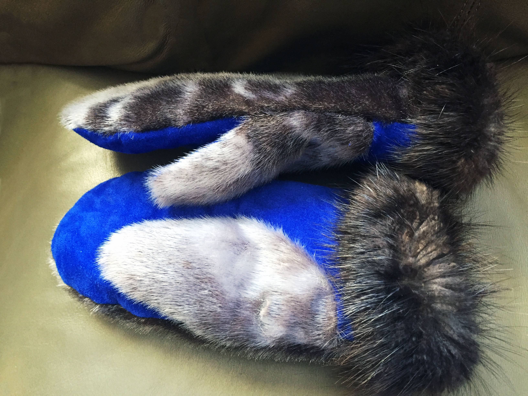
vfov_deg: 48.2
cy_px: 198
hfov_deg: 61.7
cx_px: 264
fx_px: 442
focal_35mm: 29
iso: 200
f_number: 2.2
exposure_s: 1/30
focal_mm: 4.15
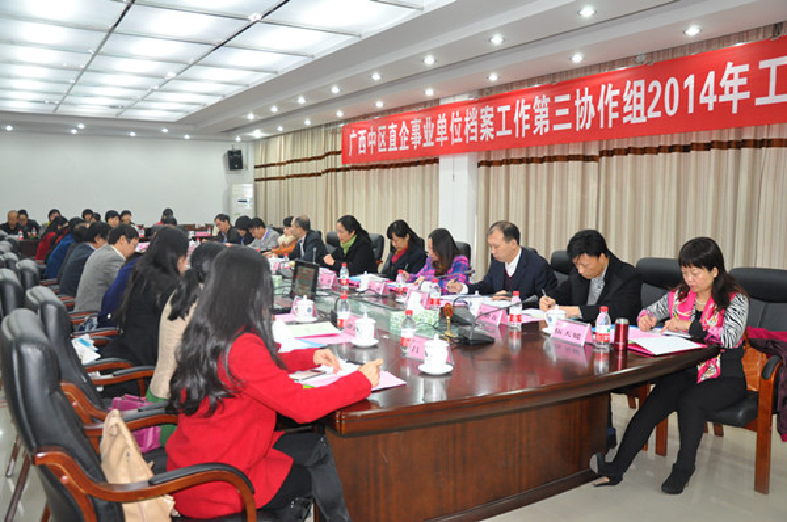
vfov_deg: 41.6
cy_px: 261
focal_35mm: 32
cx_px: 394
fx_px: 688
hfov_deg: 59.6
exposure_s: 1/60
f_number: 4.5
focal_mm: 21
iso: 1250
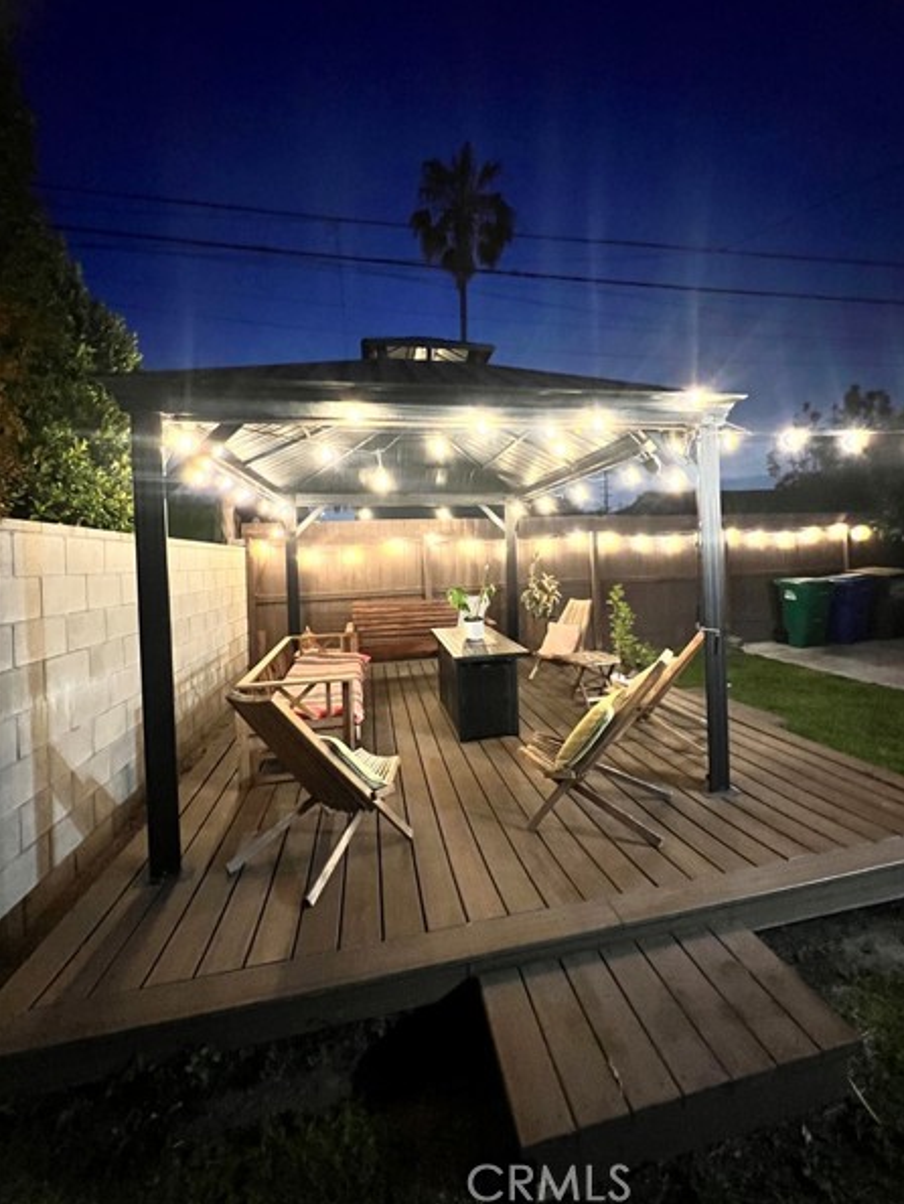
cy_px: 563
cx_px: 484
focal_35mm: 14
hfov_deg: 85.6
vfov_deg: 101.9
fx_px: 487
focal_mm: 1.57
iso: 1000
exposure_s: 1/30
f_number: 1.8
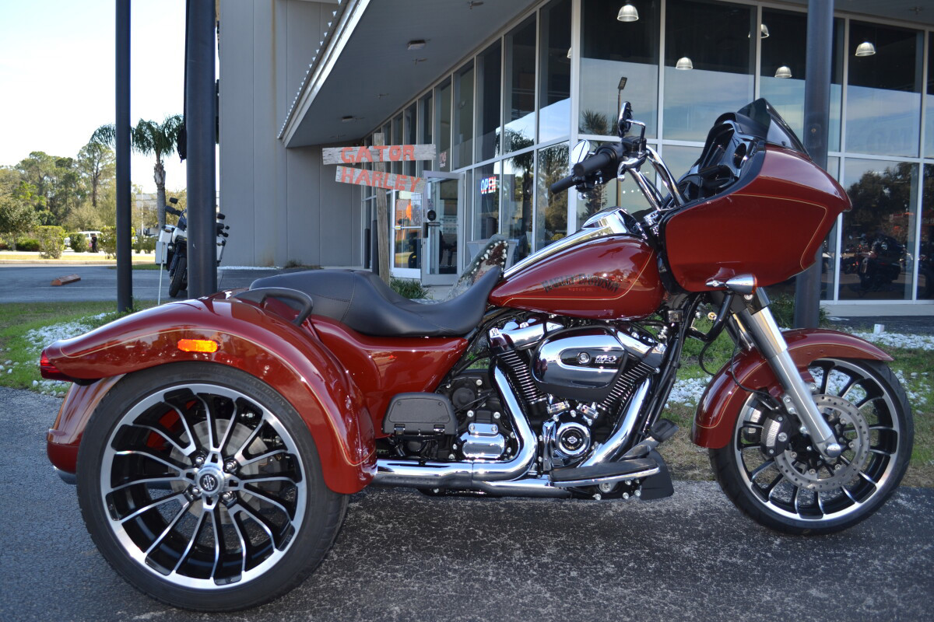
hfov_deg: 61.9
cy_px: 311
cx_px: 467
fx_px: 778
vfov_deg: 43.6
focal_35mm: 30
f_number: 4
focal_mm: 20
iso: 100
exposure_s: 1/200
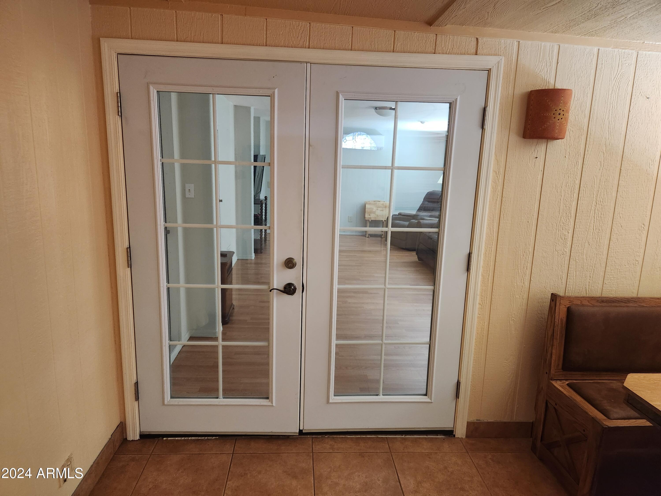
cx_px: 330
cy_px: 248
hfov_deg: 73.9
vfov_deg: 58.9
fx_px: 439
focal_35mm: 23
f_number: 1.8
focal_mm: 5.4
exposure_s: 1/60
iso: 640
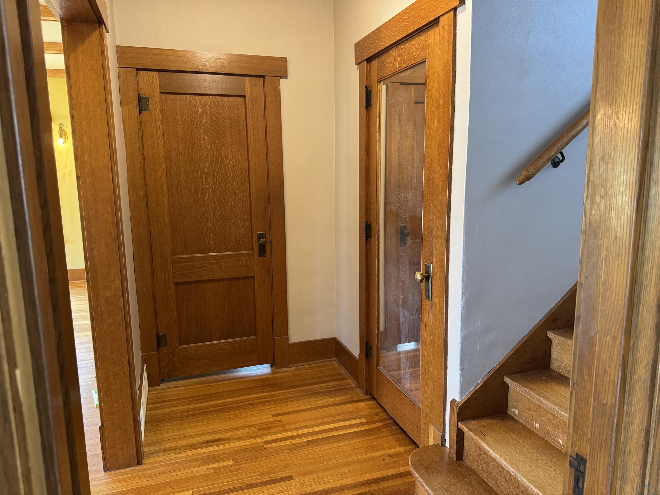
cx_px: 330
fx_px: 458
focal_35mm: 24
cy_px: 248
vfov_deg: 56.8
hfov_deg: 71.6
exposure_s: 1/60
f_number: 1.78
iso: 400
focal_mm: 6.76
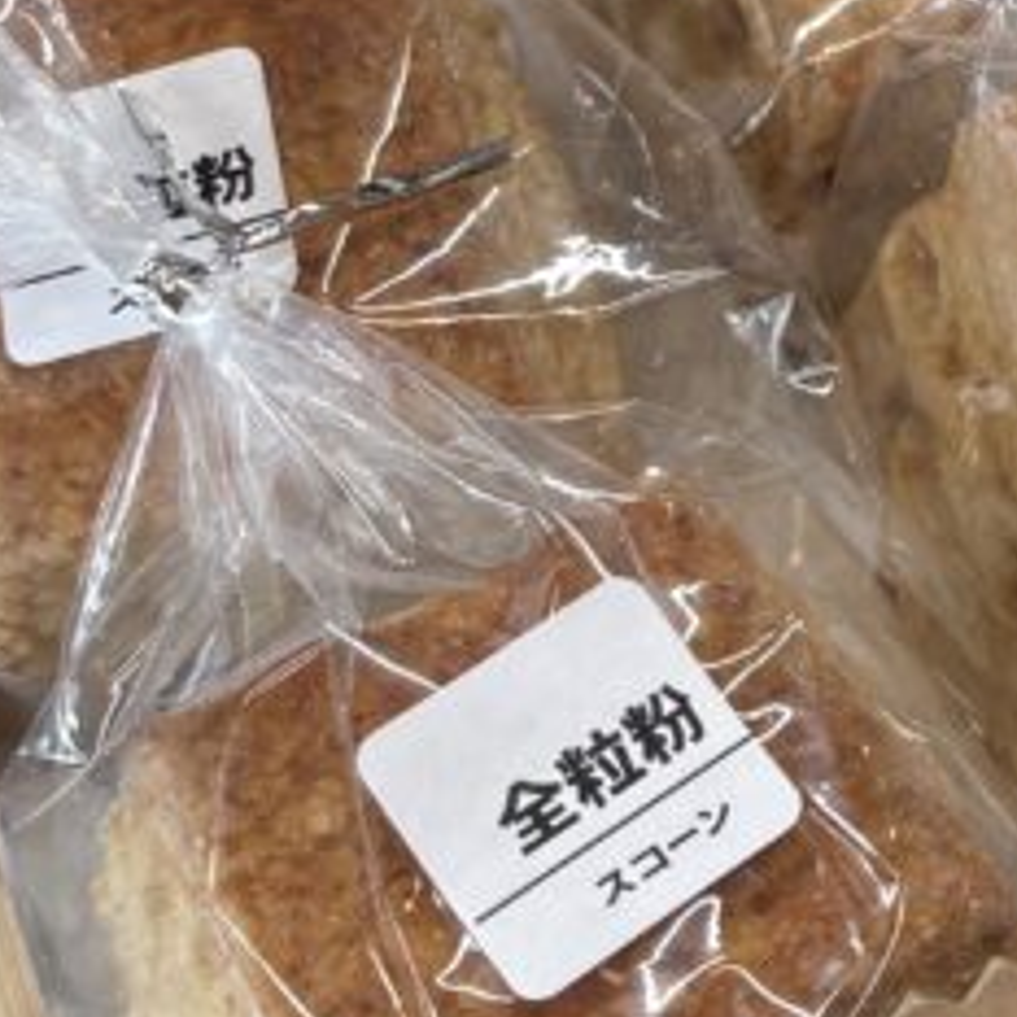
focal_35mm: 126
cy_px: 153
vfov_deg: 13.7
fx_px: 4188
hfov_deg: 13.1
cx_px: 1506
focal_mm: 5.96
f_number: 1.6
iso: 40
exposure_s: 1/100
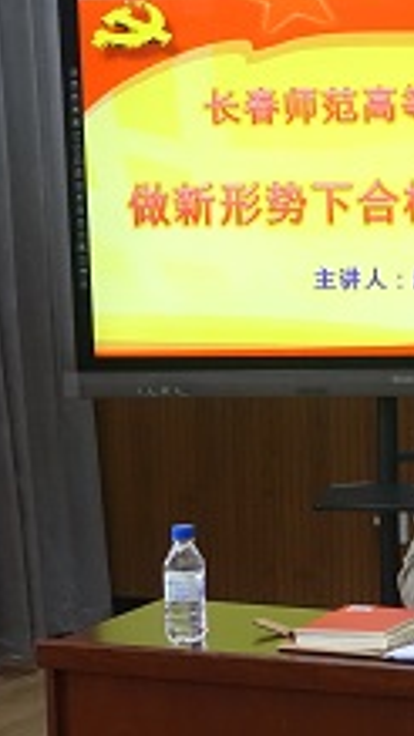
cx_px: 421
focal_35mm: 109
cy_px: 477
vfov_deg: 19.6
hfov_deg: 11.0
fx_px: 2130
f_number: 2.8
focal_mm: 13.92
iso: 1000
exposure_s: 1/160
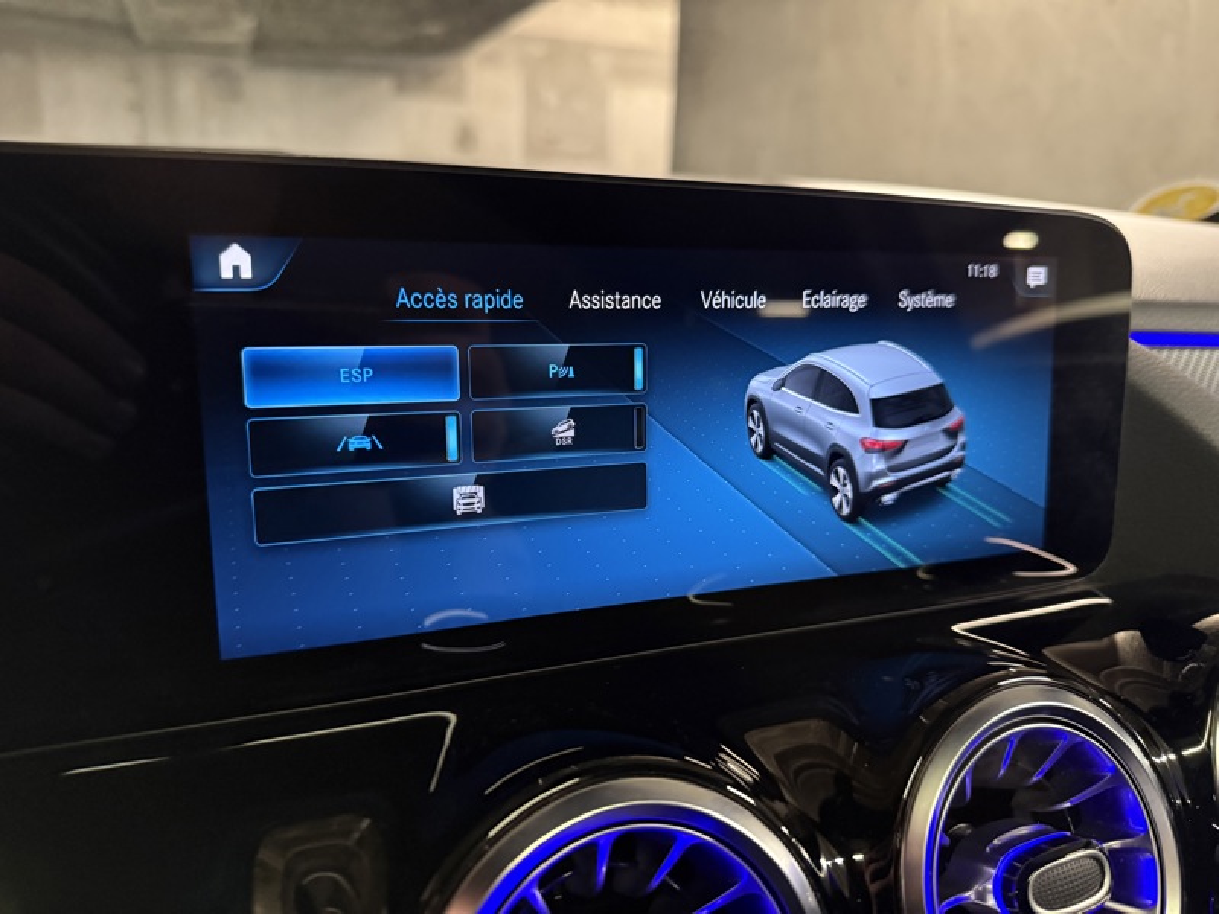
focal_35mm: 24
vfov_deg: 56.8
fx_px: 845
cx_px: 610
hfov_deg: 71.6
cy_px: 457
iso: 1000
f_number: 1.78
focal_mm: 6.76
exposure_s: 1/40
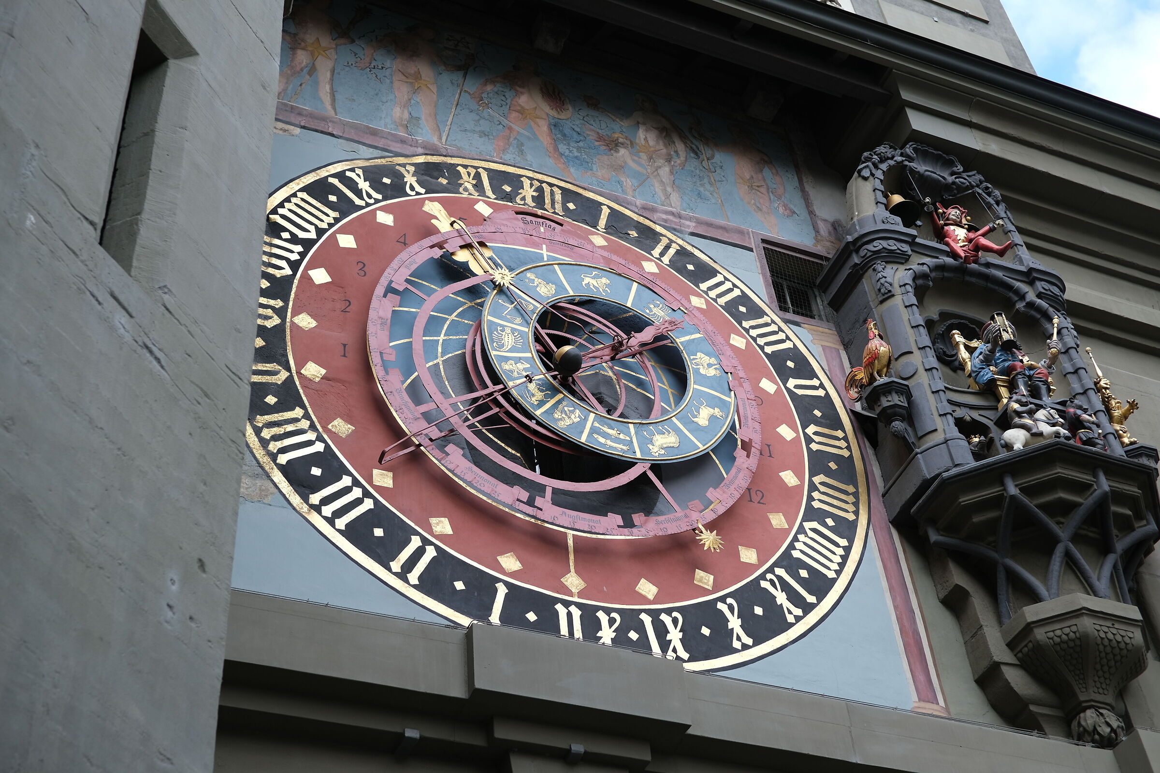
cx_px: 580
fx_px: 1547
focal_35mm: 48
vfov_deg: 28.1
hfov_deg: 41.1
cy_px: 386
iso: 160
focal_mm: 32
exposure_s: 1/400
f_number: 3.2
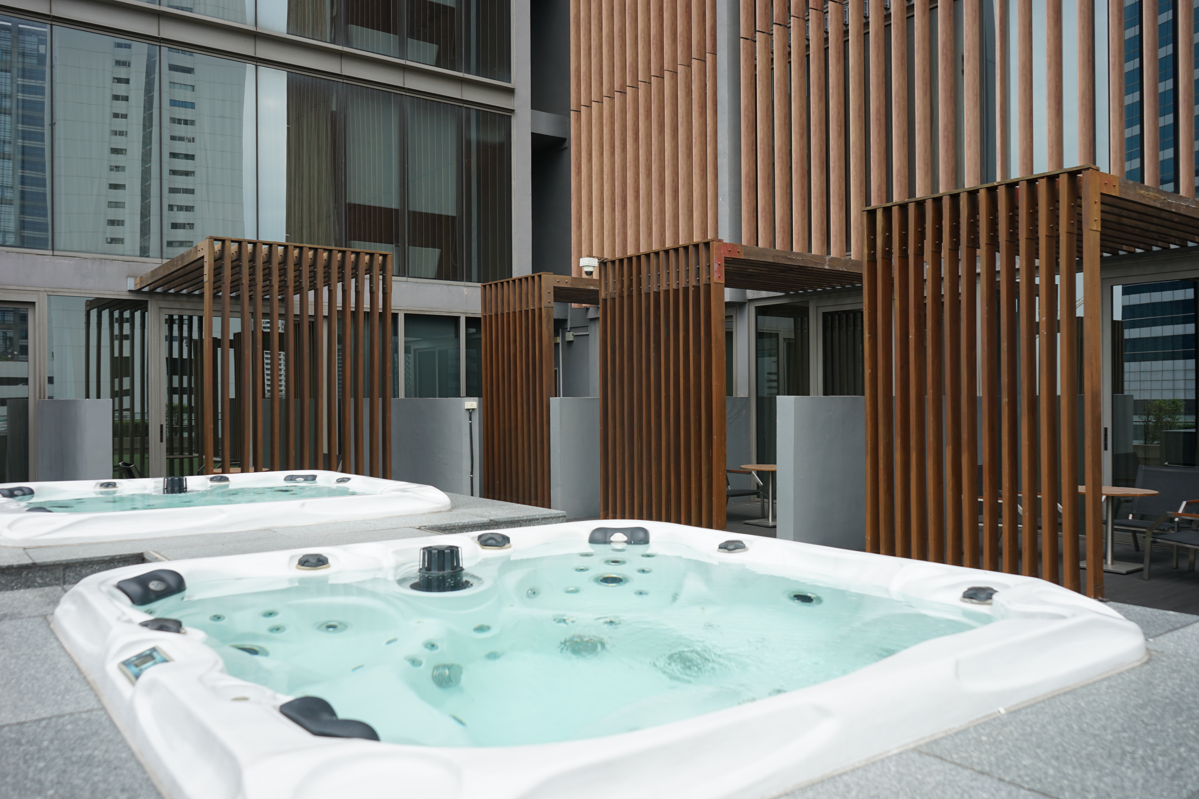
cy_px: 400
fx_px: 932
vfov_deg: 46.4
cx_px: 600
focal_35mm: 28
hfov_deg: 65.5
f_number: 6.3
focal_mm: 28
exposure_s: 1/200
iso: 100
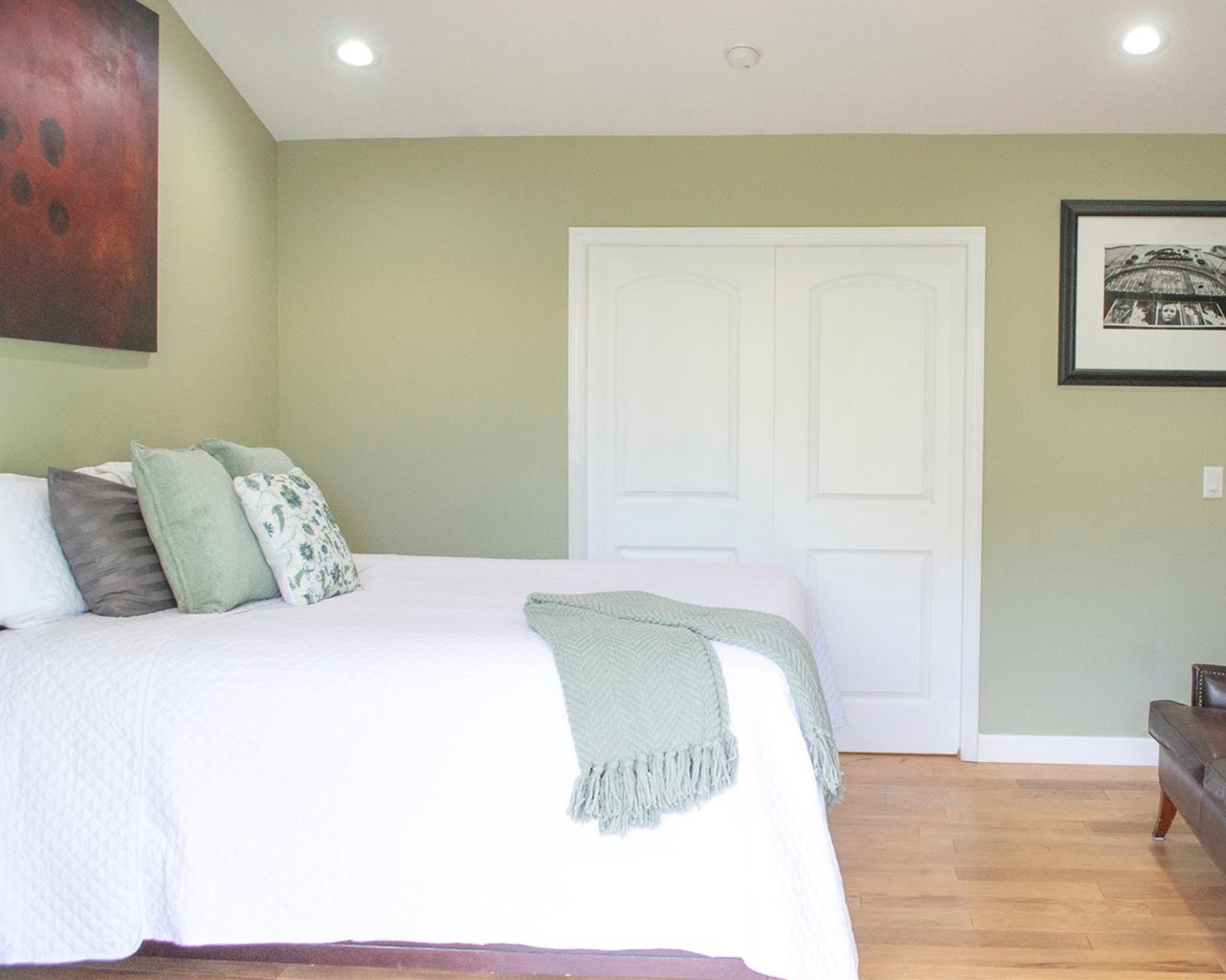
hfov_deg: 47.7
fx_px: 1379
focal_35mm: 38
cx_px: 735
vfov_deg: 39.2
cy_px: 480
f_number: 8
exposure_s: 1/60
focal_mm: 22
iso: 800
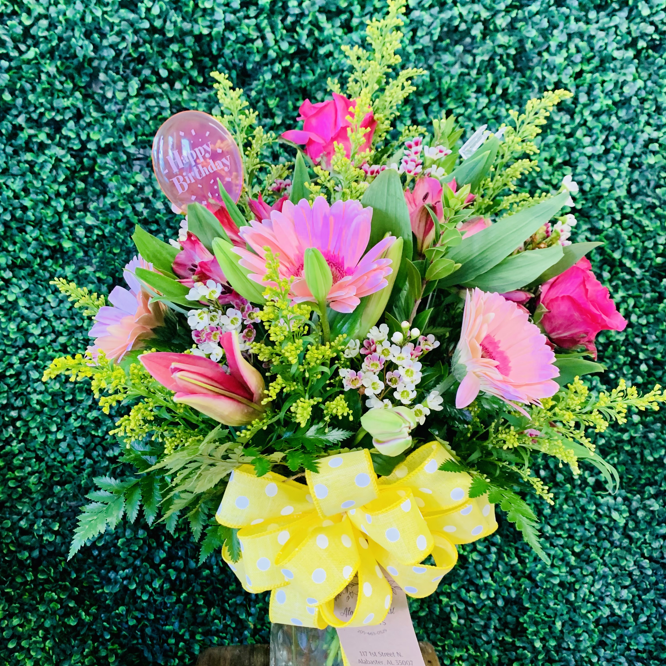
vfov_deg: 52.5
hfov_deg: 52.5
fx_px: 675
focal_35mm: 31
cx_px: 337
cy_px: 360
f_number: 1.8
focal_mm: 4.25
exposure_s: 1/60
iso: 250
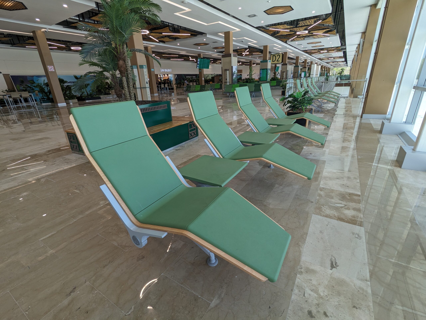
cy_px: 160
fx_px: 197
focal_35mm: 16
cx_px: 213
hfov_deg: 94.5
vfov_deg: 78.1
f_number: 2.2
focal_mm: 2.35
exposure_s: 1/120
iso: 62
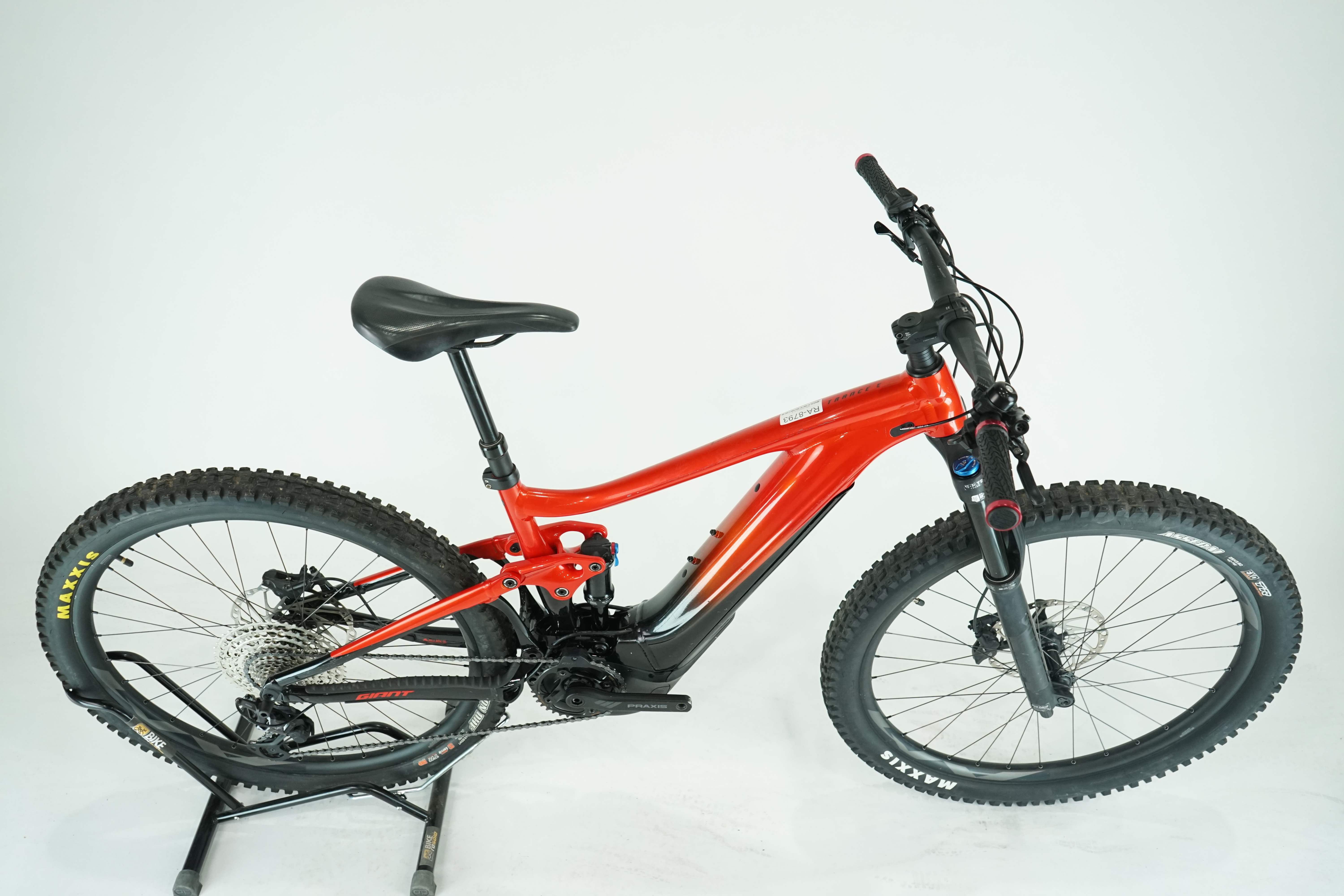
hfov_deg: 63.7
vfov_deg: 45.0
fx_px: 1083
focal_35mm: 29
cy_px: 448
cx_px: 672
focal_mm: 29
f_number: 5.6
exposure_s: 1/200
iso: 1600
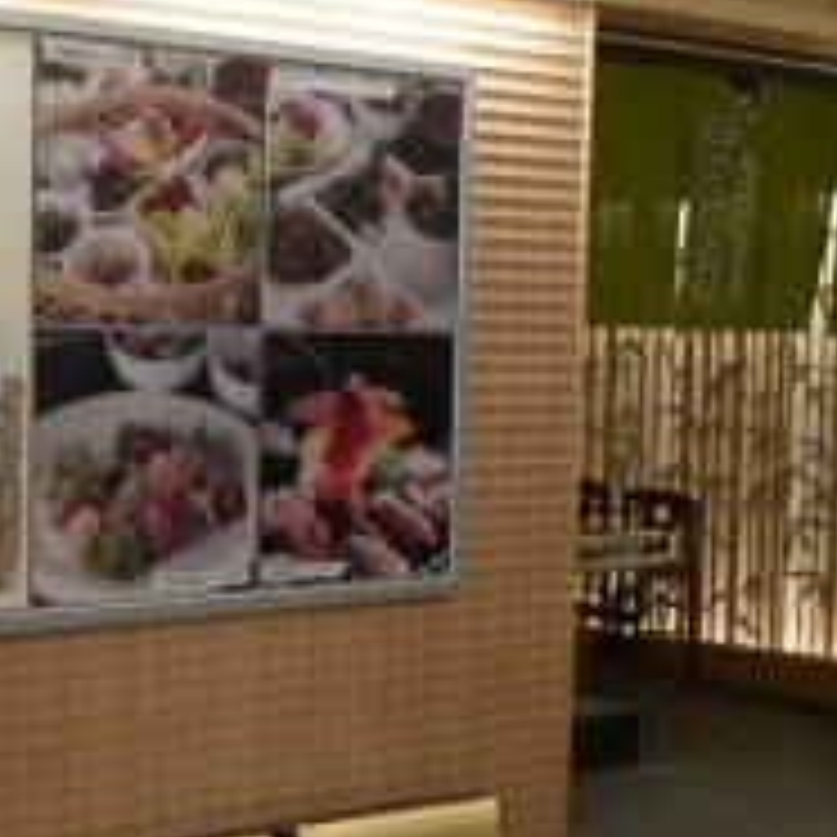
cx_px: -9
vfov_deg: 21.2
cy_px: 608
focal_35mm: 81
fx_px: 2216
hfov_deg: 20.7
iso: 1000
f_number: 4.3
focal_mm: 19
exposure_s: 1/60
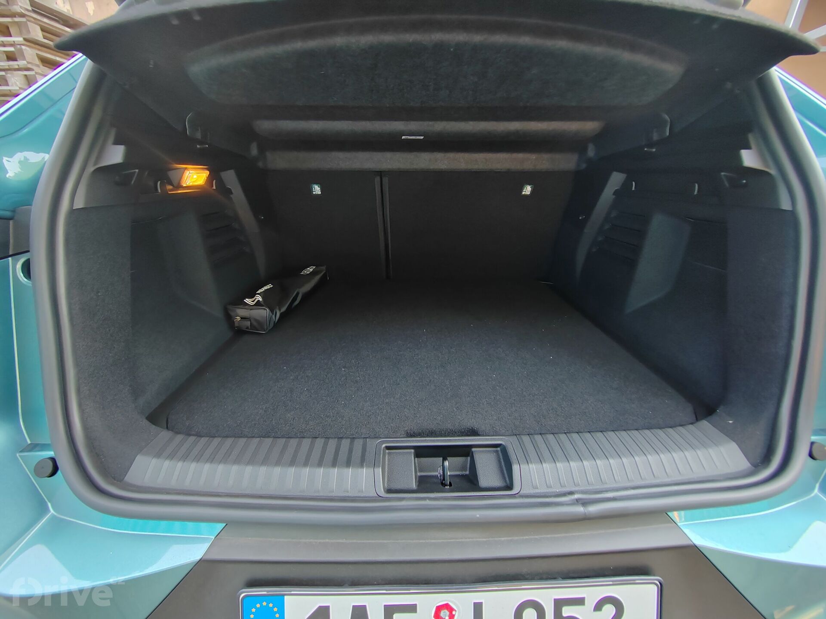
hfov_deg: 106.2
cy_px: 310
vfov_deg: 89.9
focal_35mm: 13
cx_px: 413
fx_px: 310
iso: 125
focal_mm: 2.16
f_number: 2.2
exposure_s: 1/50
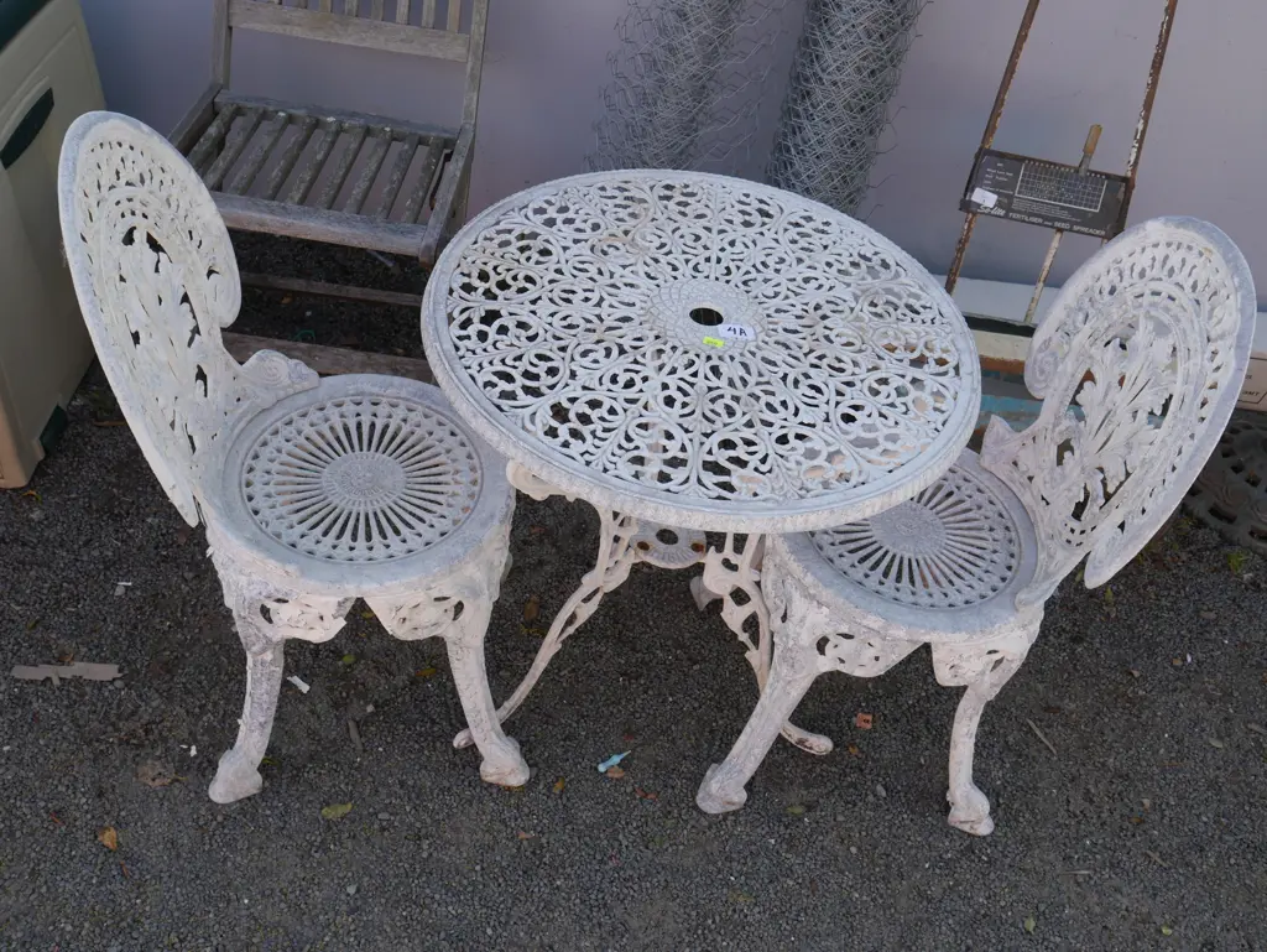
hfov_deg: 56.8
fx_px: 1172
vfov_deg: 44.2
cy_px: 476
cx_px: 634
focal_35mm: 32
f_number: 5.6
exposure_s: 1/250
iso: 200
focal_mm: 16
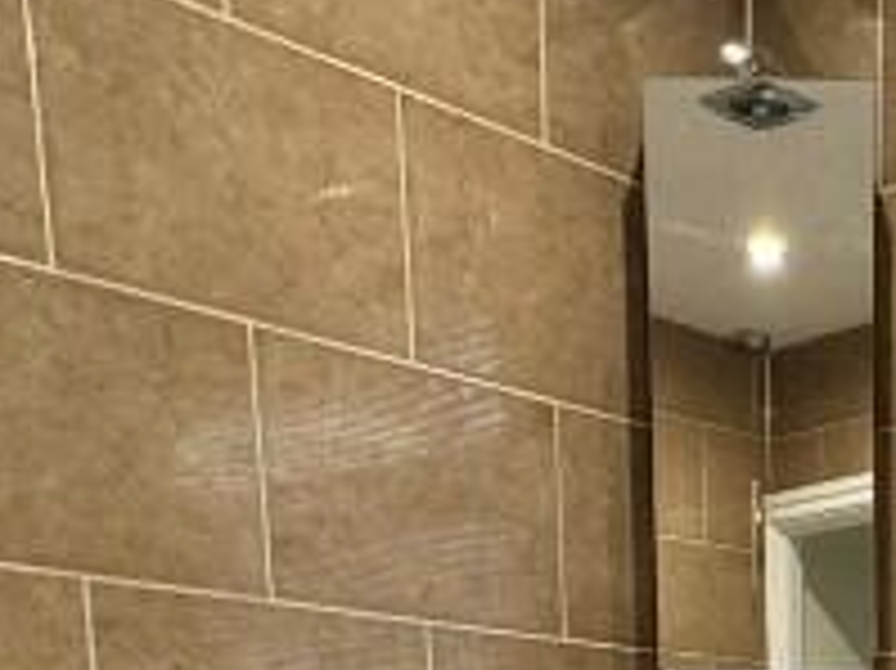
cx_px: 824
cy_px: 1439
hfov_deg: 26.1
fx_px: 1863
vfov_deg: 15.3
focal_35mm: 72
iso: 200
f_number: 2.2
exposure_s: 1/50
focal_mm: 2.22
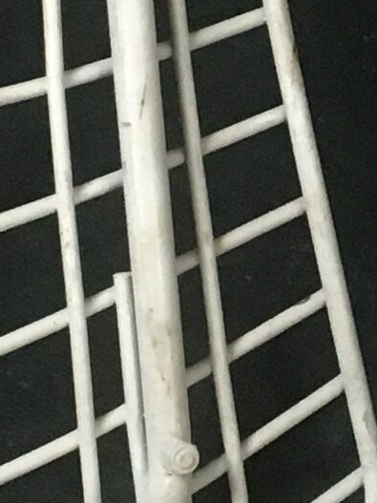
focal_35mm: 222
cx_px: 513
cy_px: 144
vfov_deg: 8.9
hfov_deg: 6.6
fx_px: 3225
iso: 250
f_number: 2.2
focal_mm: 4.15
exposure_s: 1/33
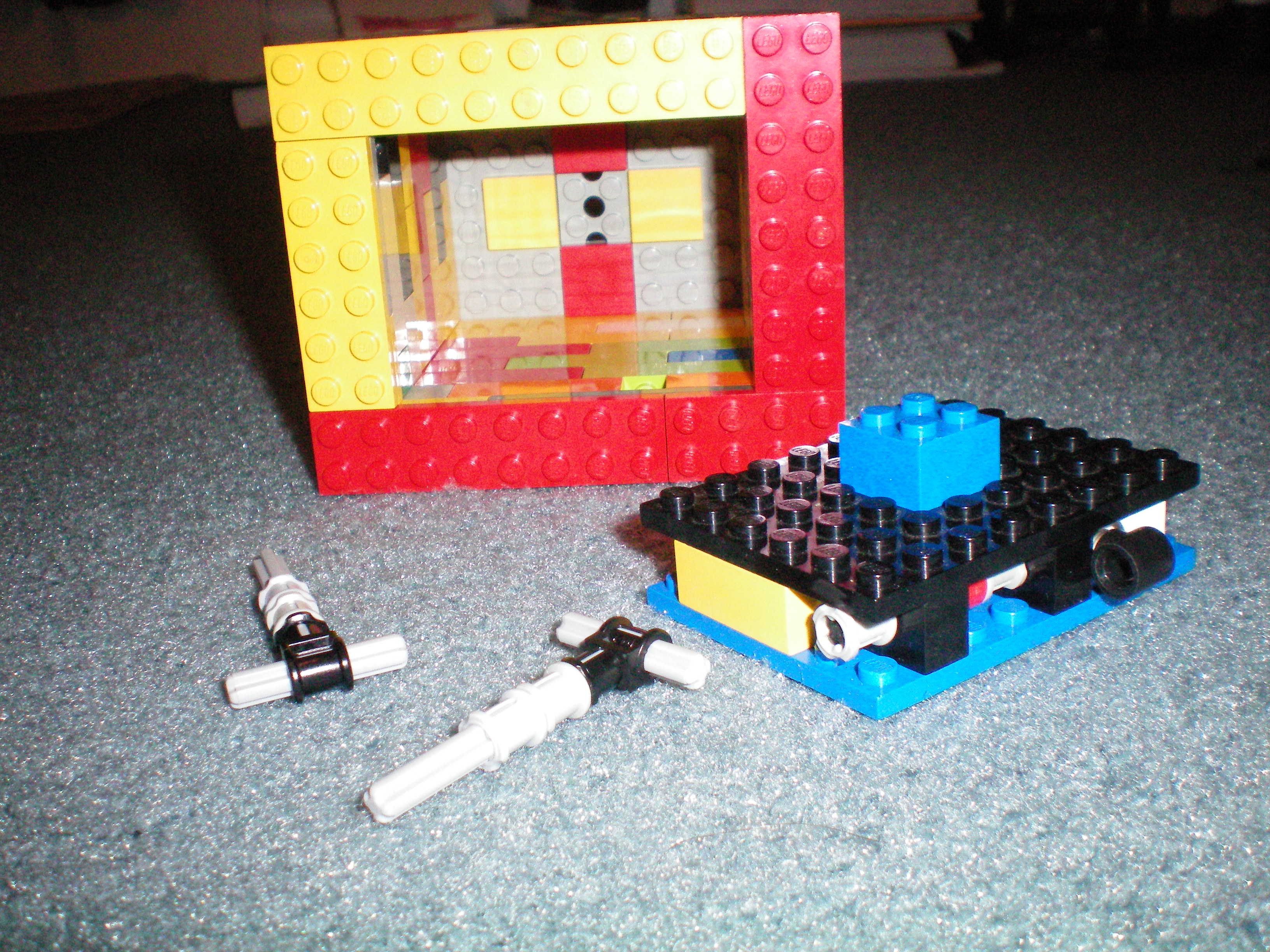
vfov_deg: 37.7
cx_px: 635
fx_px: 1394
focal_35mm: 38
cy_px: 476
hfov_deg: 49.0
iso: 400
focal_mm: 6.3
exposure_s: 1/60
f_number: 4.6
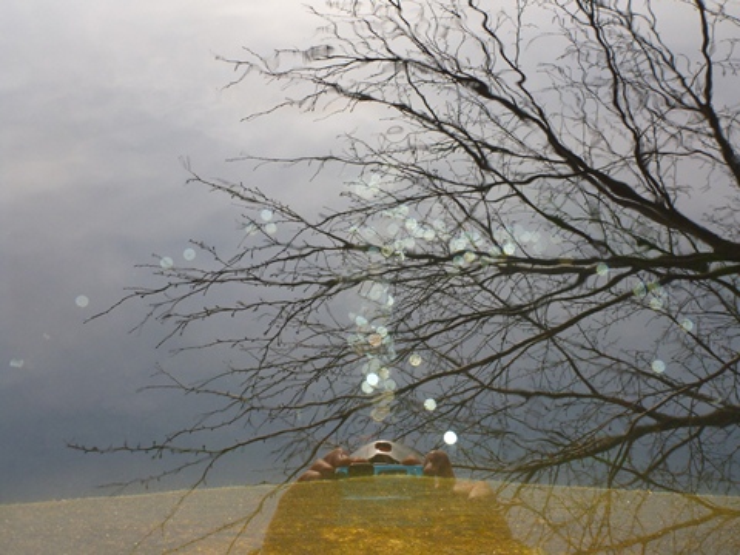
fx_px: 599
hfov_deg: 63.4
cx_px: 370
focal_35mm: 28
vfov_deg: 49.7
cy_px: 278
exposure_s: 1/60
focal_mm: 4.9
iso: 100
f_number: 3.3
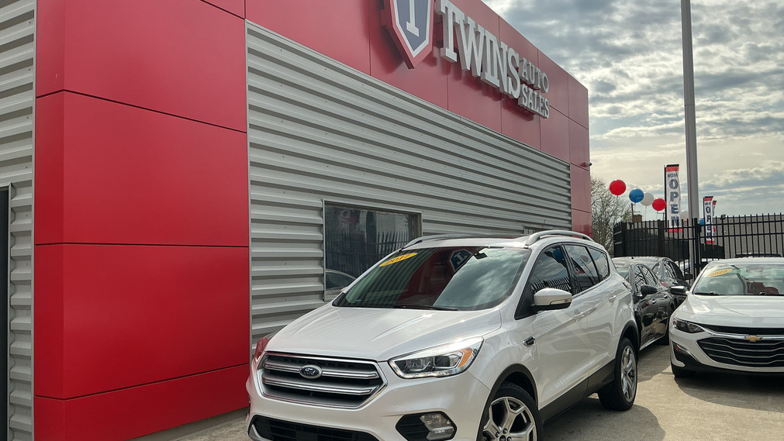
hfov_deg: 61.0
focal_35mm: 32
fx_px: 665
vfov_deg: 36.7
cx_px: 390
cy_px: 236
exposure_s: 1/1848
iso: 25
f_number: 1.8
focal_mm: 3
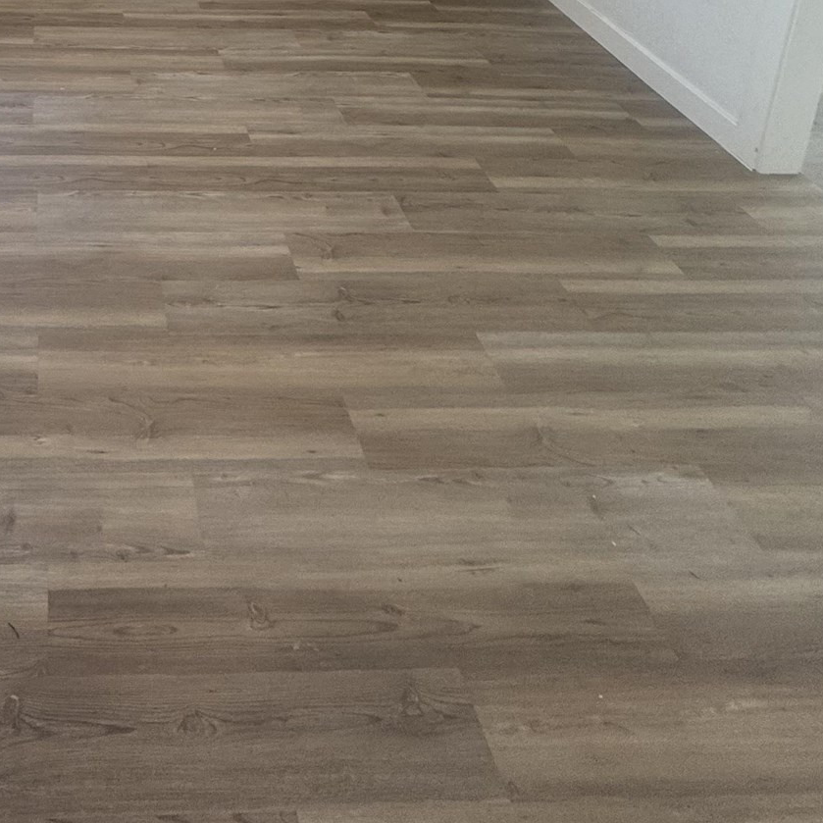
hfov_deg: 44.5
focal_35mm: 34
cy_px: -174
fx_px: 915
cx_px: 99
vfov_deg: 36.7
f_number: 2.2
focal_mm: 2.22
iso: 100
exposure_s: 1/120
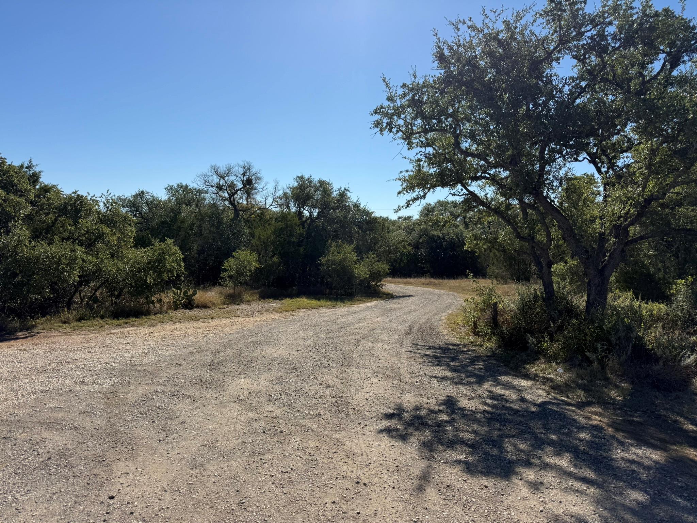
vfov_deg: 56.8
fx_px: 483
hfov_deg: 71.6
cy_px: 262
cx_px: 348
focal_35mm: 24
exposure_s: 1/6173
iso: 80
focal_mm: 6.76
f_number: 1.78
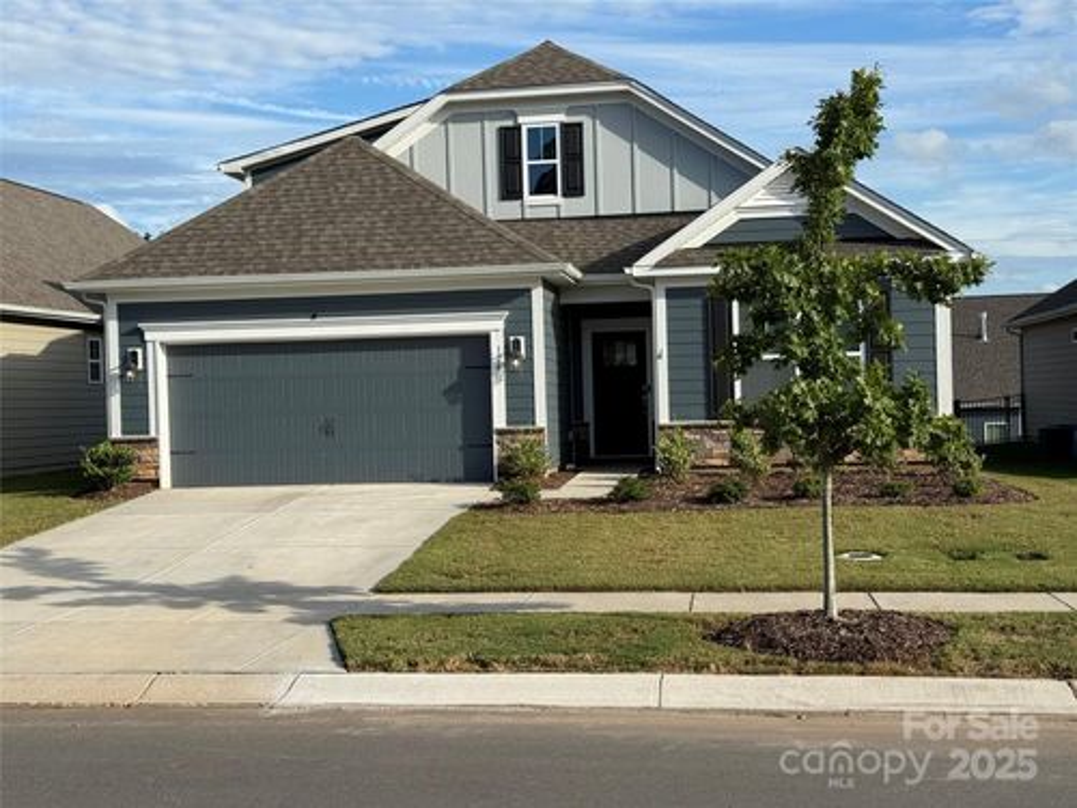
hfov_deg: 39.7
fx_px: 1493
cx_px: 538
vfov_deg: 30.3
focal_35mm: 48
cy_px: 404
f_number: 1.78
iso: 64
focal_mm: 6.76
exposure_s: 1/3534
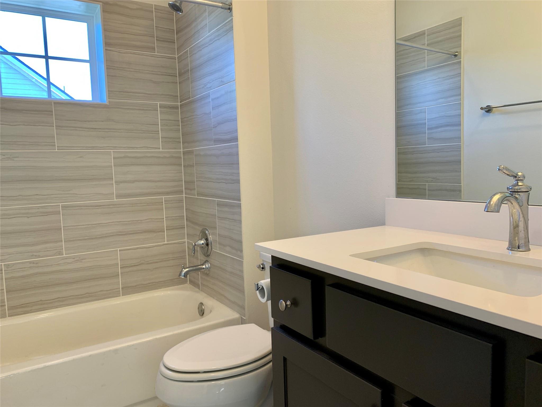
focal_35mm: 26
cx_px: 271
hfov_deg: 67.3
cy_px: 204
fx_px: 407
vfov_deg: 53.1
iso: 50
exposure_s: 1/60
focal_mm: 4.25
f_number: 1.8
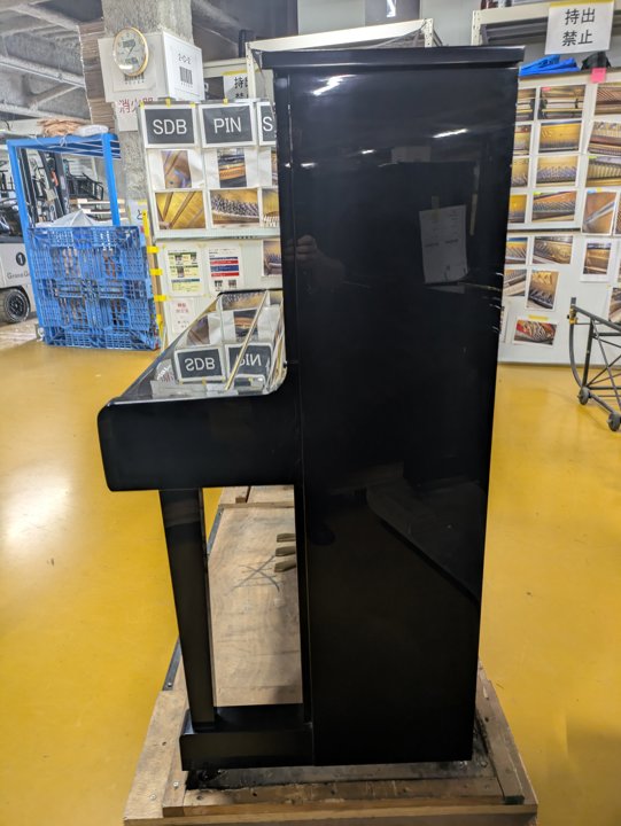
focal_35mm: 25
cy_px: 413
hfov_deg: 54.9
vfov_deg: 69.4
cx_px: 310
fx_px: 597
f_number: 1.89
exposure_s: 1/25
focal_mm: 5.43
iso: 132
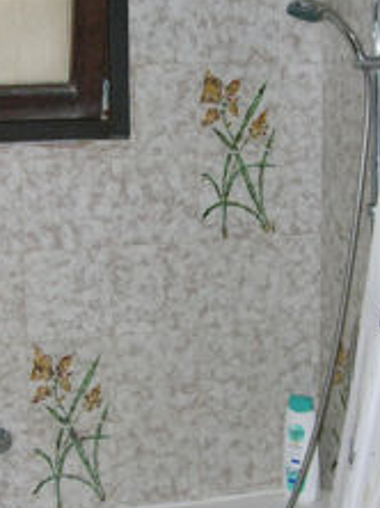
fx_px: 1232
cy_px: 231
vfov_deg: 23.3
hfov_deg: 17.5
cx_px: 155
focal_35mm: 84
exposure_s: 1/60.1
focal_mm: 8.9
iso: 200
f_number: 2.8
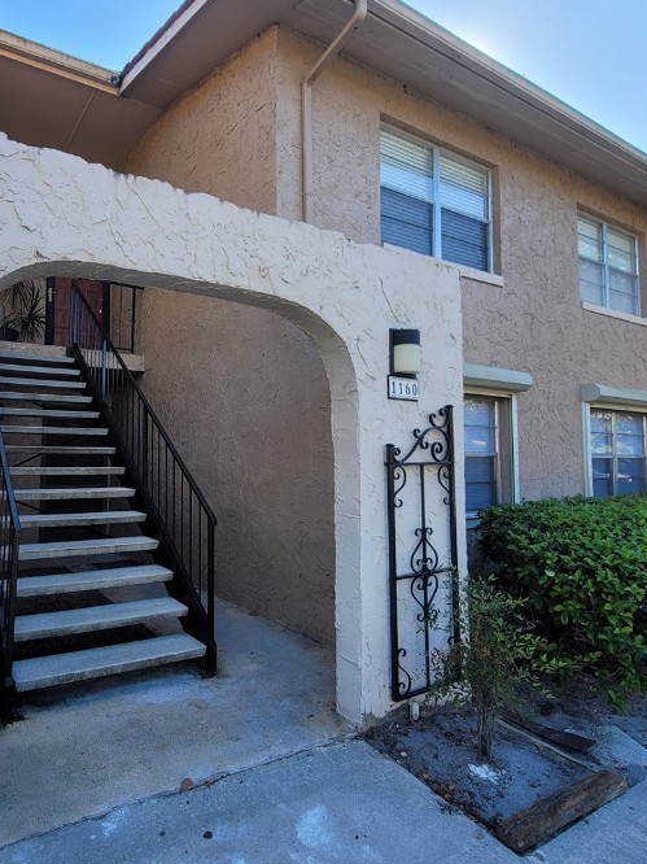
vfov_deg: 81.8
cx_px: 239
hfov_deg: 64.9
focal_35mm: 20
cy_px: 432
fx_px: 499
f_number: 2.2
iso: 64
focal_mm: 2.2
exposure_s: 1/385
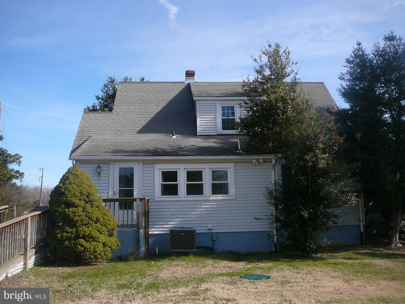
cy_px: 152
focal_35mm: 35
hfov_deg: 52.6
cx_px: 202
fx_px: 409
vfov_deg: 40.7
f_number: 2.8
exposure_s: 1/1000
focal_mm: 5.2
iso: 80
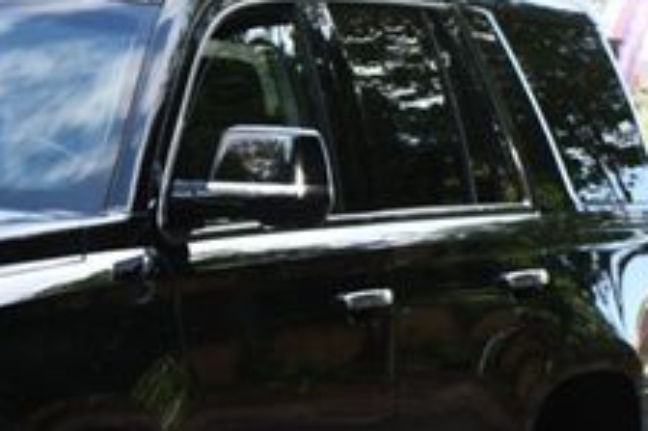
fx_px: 6331
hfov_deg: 5.8
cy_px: 364
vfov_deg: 3.9
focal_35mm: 352
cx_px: -165
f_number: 5.6
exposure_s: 1/250
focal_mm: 82
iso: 220
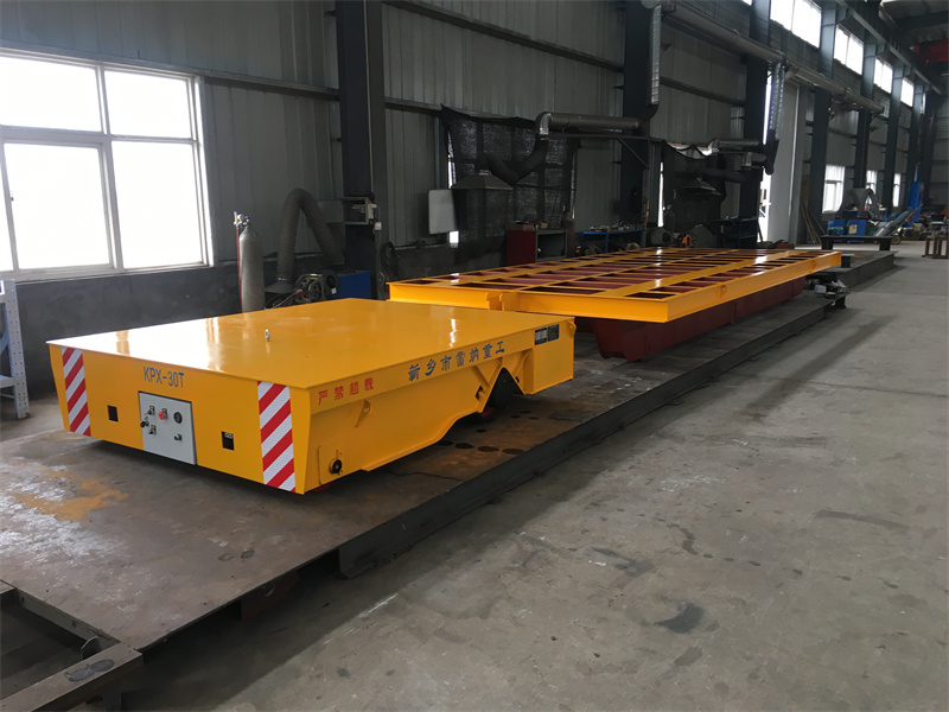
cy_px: 356
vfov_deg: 48.2
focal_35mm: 29
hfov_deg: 61.7
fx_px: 795
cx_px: 474
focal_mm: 4.15
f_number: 2.2
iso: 32
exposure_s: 1/33
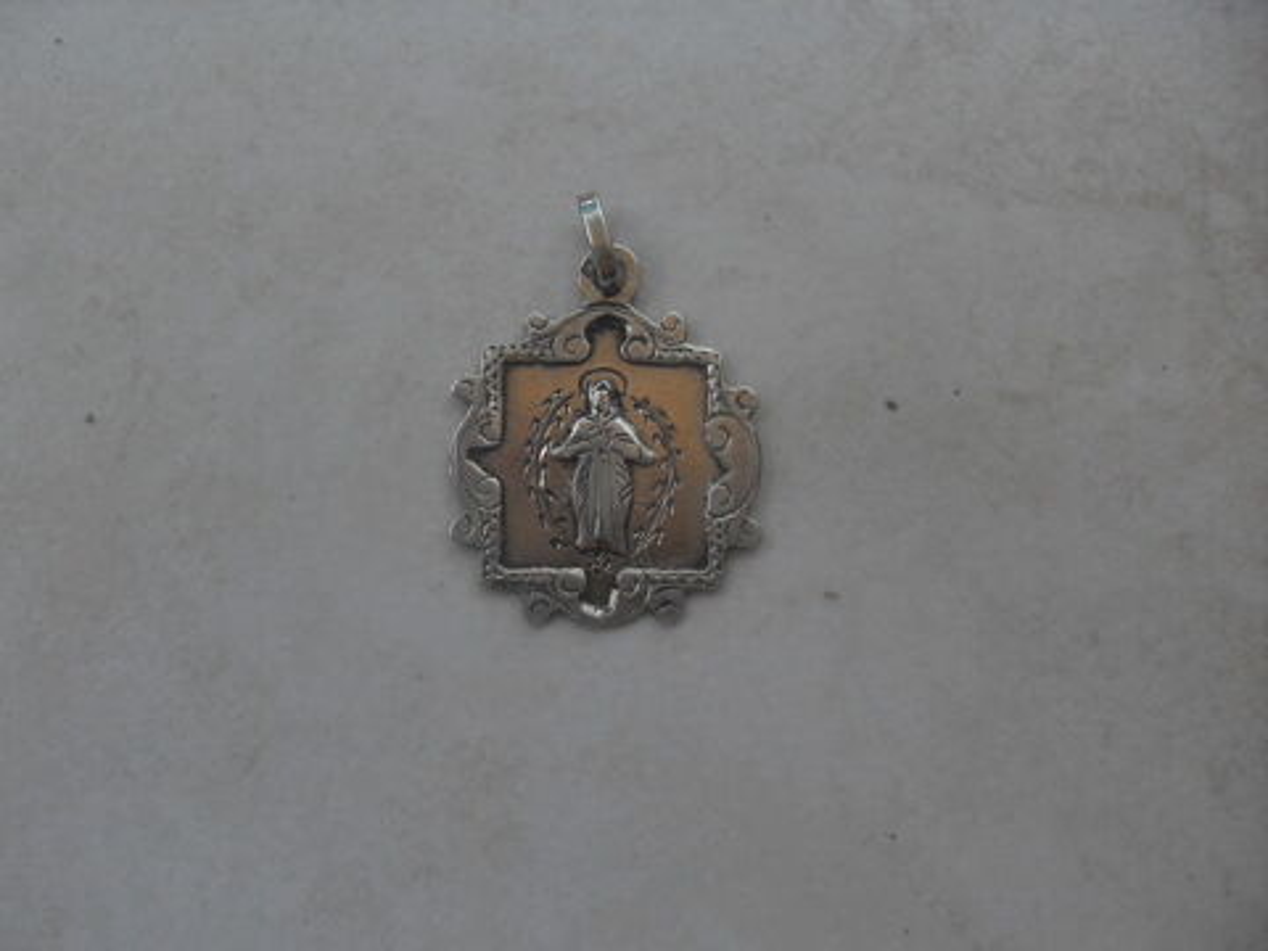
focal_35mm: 37
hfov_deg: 50.1
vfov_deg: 38.7
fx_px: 1355
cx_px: 634
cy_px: 476
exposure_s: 1/90
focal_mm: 6.3
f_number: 2.8
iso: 80
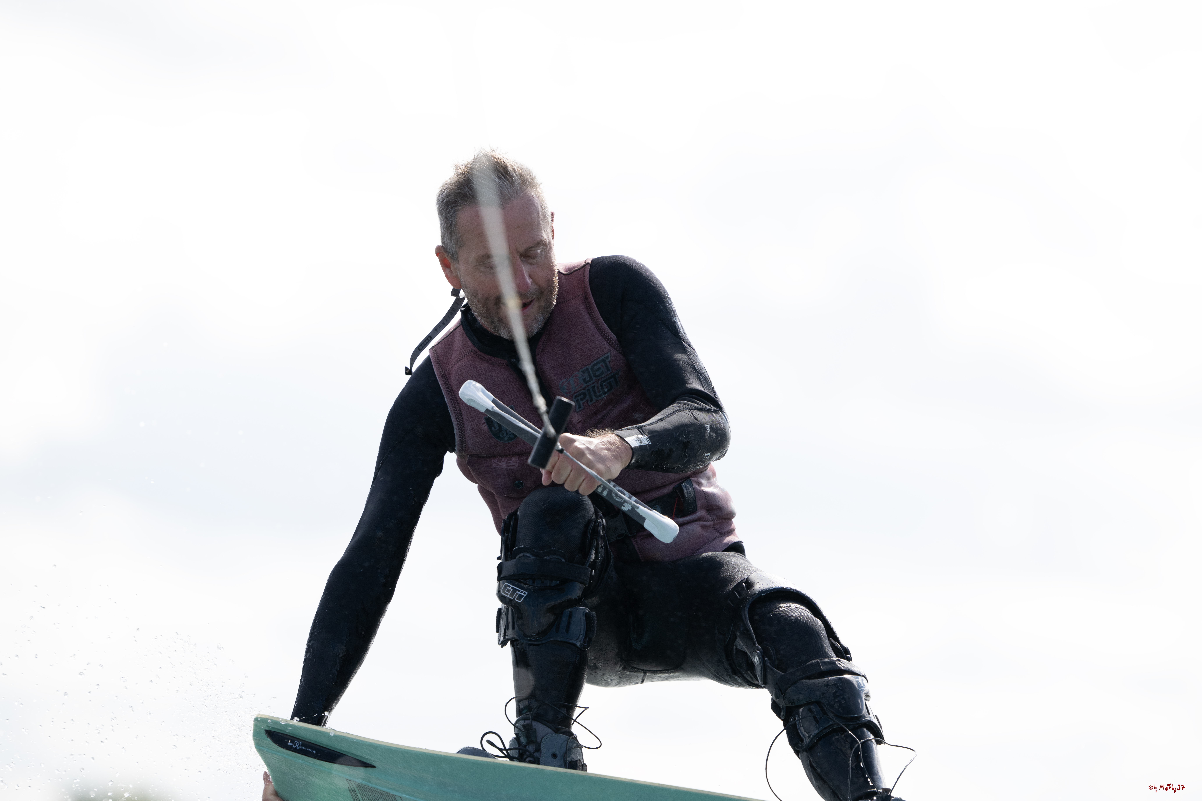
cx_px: 601
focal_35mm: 400
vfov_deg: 3.4
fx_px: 13355
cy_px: 400
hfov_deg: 5.2
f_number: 5
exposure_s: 1/1600
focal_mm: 400
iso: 320
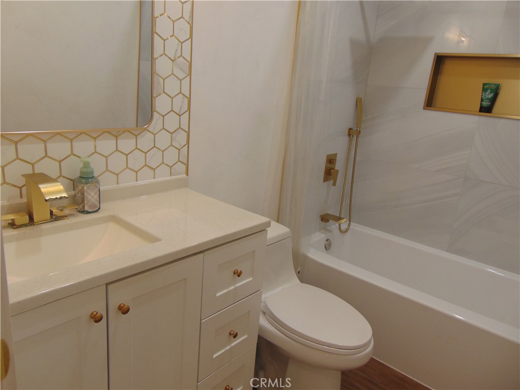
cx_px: 260
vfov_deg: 54.9
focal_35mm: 25
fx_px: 376
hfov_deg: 69.4
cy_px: 195
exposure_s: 1/30
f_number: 3
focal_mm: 4.5
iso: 80
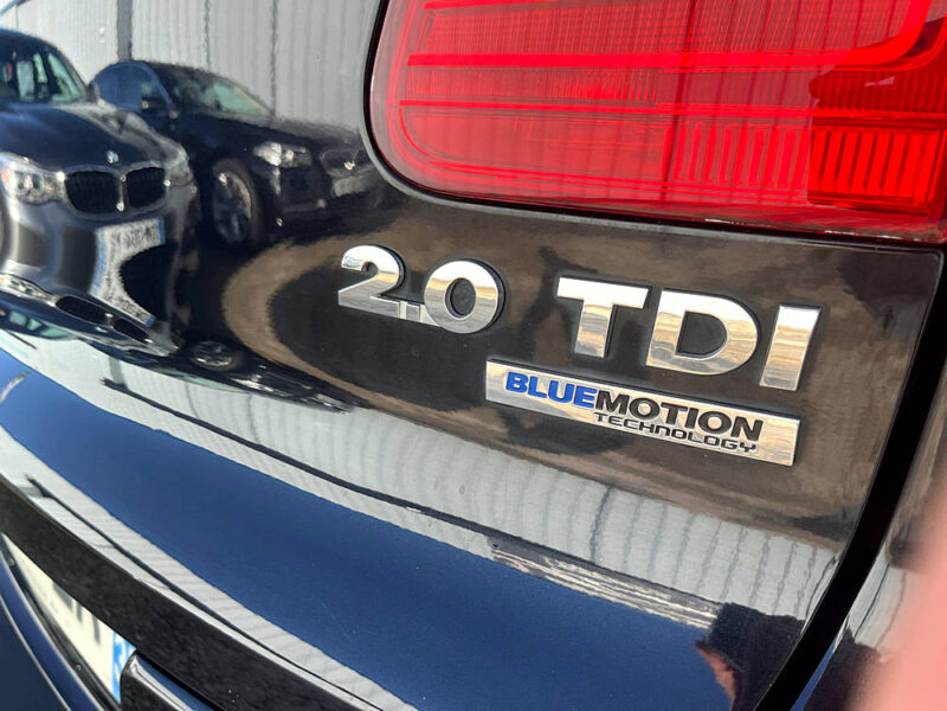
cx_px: 474
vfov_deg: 53.1
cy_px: 356
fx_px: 711
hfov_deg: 67.3
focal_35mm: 26
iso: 50
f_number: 1.6
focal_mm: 5.1
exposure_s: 1/378
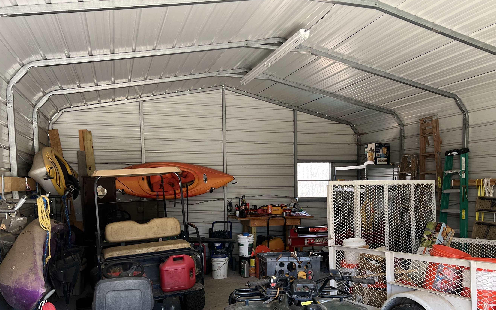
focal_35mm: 32
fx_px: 433
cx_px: 268
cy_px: 211
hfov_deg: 59.6
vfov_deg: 38.9
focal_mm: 5.7
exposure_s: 1/121
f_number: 1.5
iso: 125
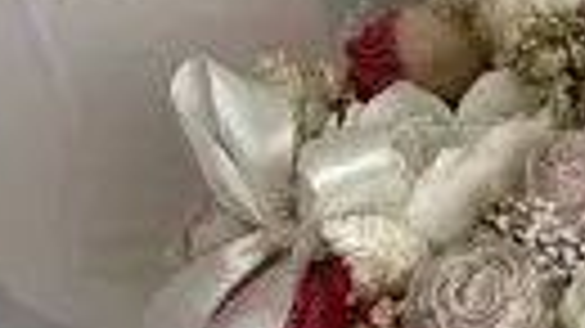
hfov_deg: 23.3
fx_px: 1349
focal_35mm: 87
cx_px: 603
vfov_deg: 13.9
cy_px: 148
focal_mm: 5.96
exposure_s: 1/121
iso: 32
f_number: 1.6
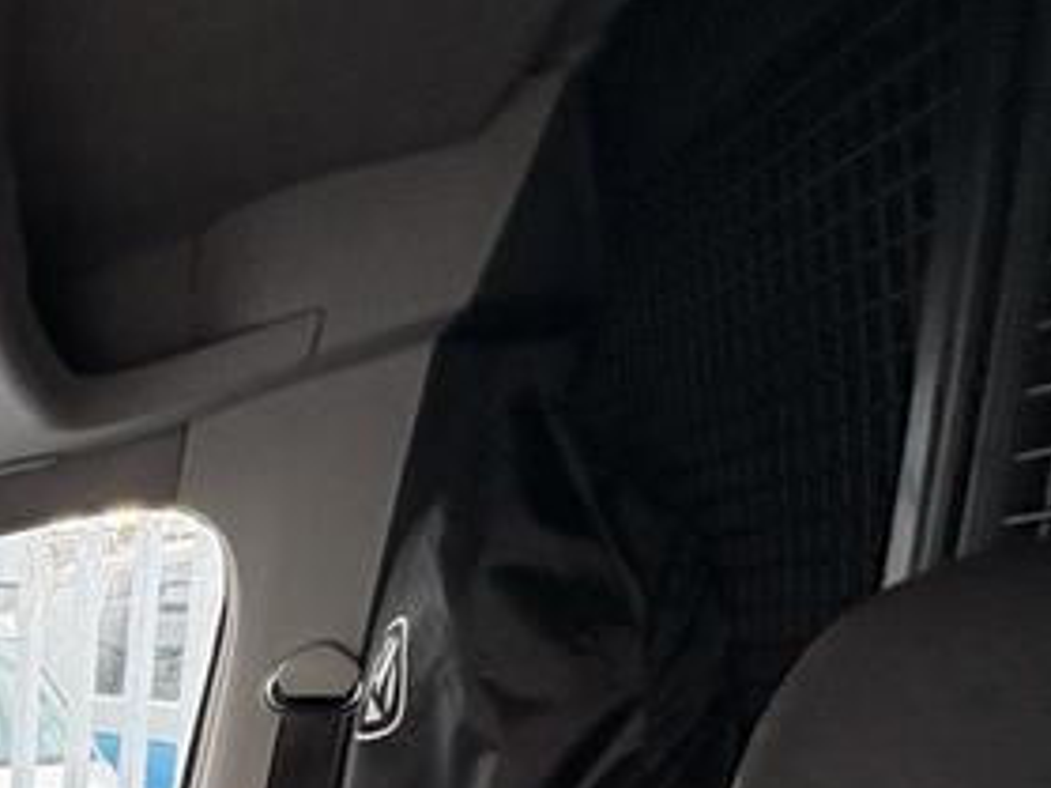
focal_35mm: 45
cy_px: 1139
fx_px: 1366
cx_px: -426
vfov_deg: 25.4
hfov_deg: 29.9
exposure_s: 1/136
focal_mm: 2.22
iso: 64
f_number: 2.2
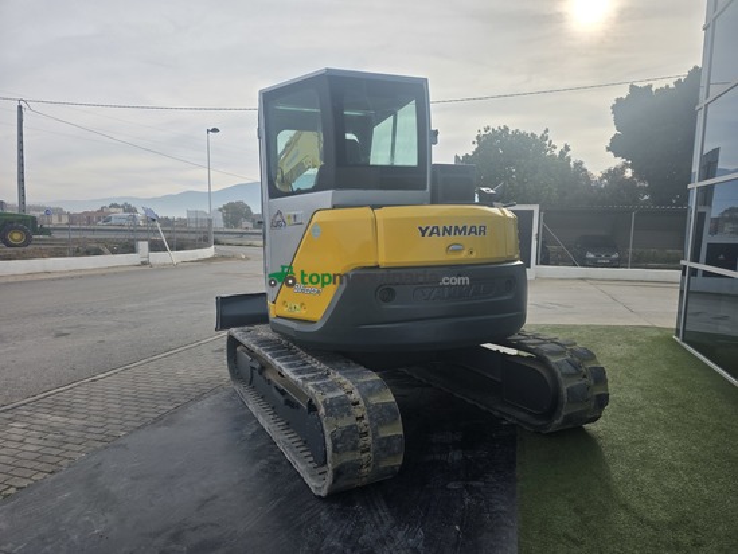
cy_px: 277
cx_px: 369
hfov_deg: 73.9
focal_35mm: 23
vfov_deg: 58.9
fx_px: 490
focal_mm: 6.3
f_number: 1.7
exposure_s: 1/5778
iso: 80
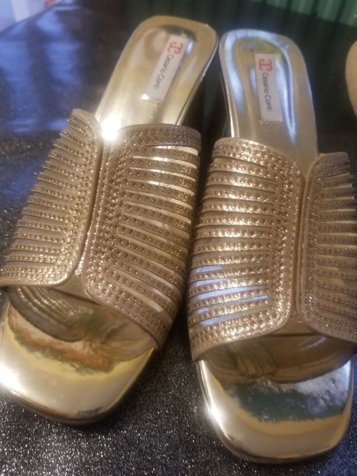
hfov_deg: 53.1
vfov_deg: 67.3
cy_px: 238
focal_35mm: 26
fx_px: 357
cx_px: 178
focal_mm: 4.25
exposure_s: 1/10
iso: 200
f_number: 1.7
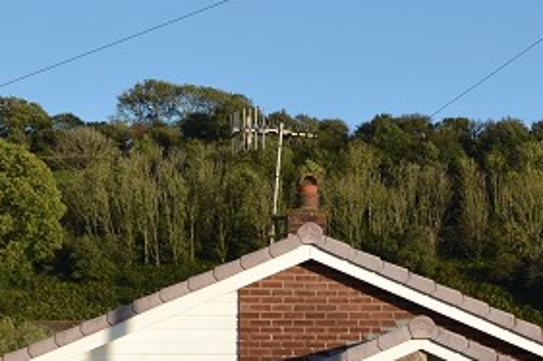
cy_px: 308
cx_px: 282
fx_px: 2252
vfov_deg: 9.1
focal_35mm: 149
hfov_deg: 13.7
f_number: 8
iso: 100
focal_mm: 35
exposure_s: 1/200
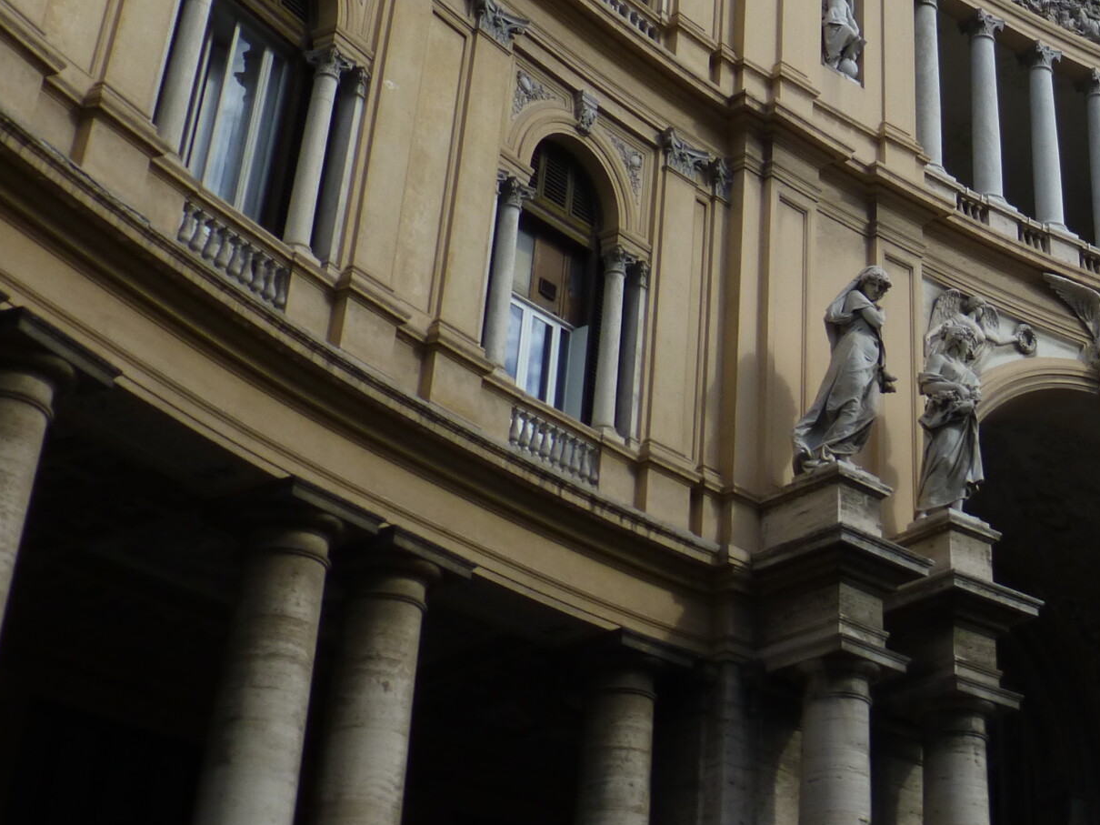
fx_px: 1970
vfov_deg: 23.0
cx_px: 1071
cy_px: 80
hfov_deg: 29.4
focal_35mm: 62
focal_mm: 5.4
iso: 100
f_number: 4
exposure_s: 1/2000
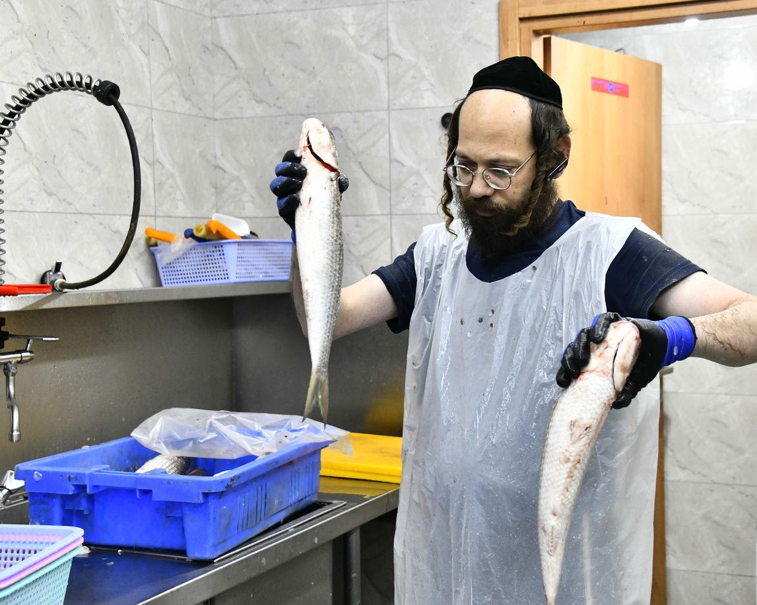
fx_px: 1232
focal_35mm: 55
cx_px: 440
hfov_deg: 34.1
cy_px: 298
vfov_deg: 27.6
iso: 2500
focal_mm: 48
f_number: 5.6
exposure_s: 1/125
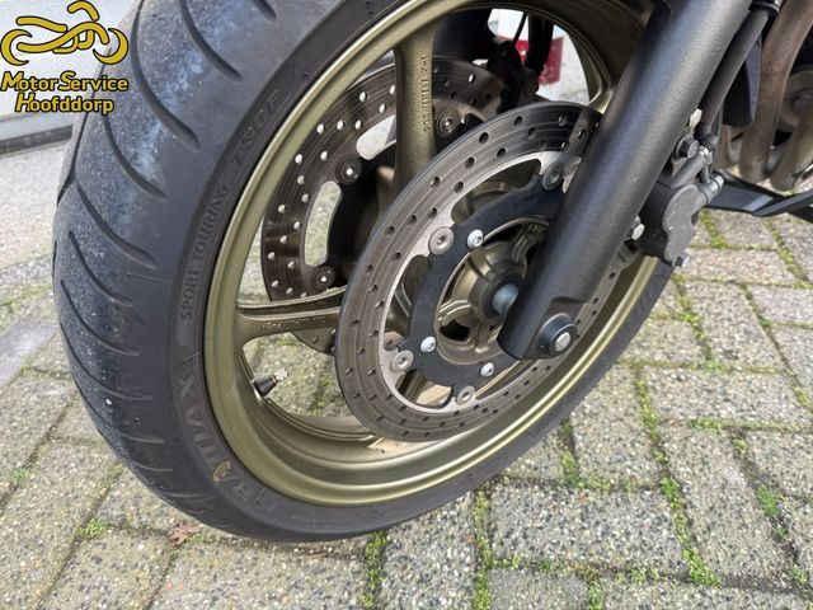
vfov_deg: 56.8
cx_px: 406
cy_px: 305
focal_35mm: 24
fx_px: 564
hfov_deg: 71.6
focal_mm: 6.76
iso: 160
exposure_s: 1/121
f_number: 1.78
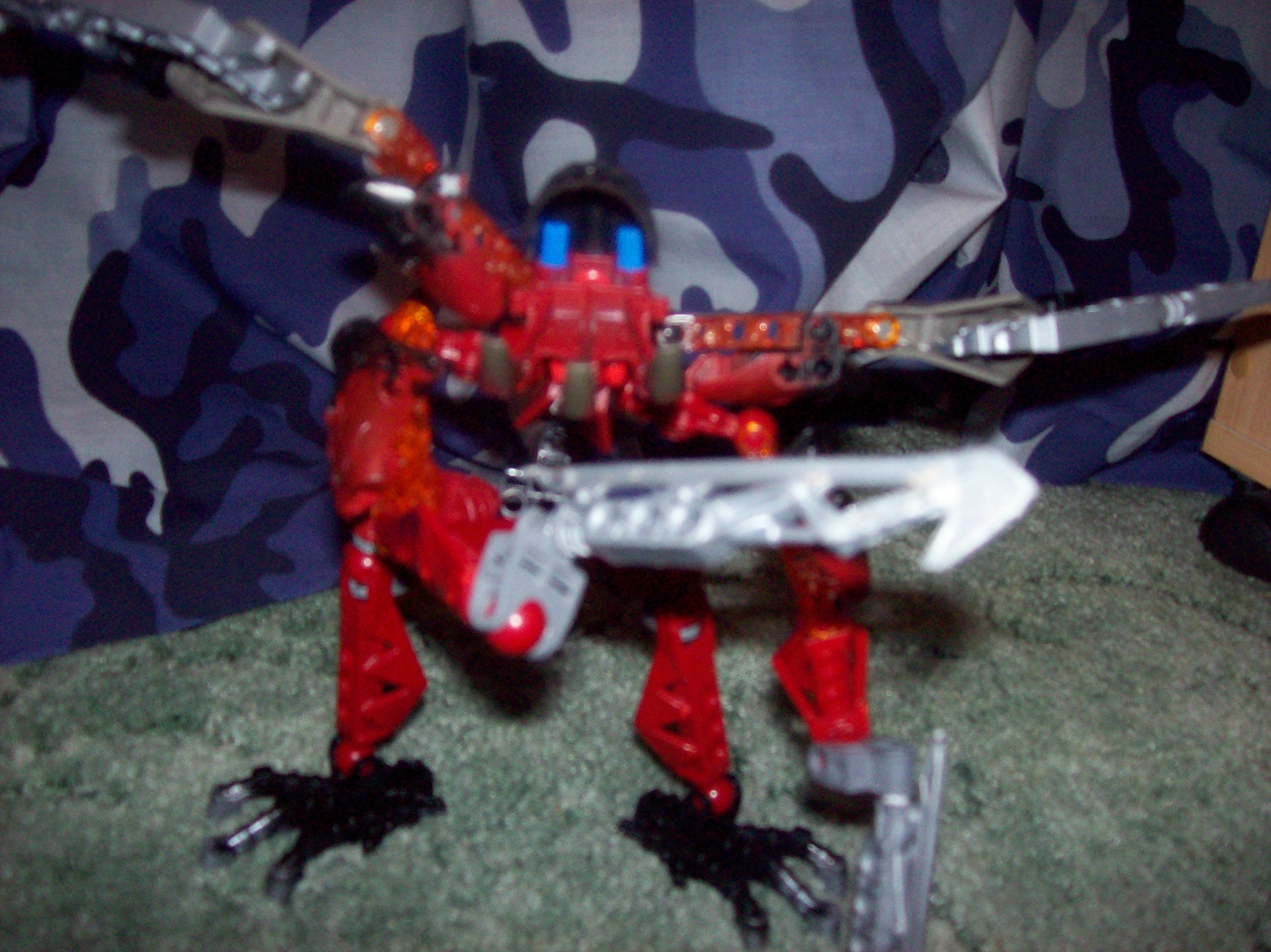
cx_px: 636
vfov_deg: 39.6
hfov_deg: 51.4
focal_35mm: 36
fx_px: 1321
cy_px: 476
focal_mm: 6
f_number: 2.7
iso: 140
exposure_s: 1/64
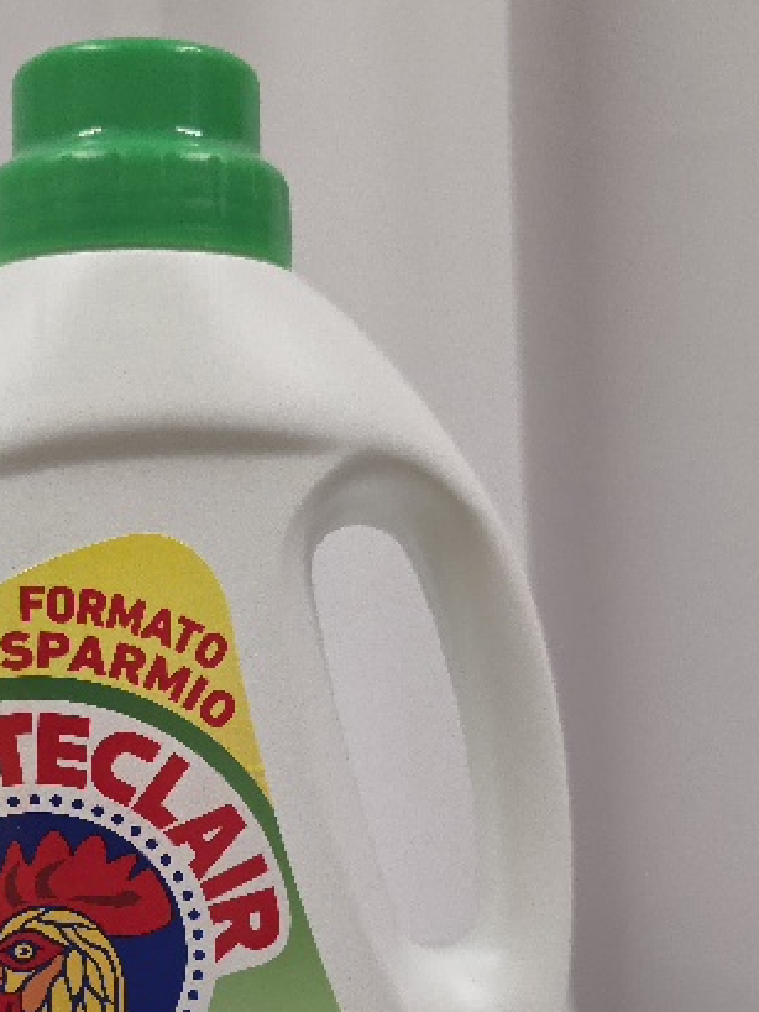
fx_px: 1315
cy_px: 856
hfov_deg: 31.3
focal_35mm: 45
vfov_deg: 39.8
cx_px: 141
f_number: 1.7
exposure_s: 1/101
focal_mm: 6.3
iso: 320
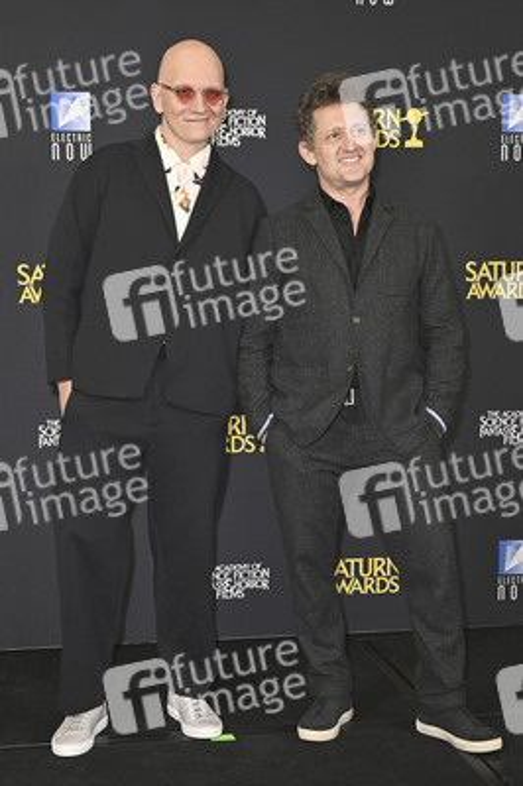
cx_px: 262
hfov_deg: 30.5
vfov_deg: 44.5
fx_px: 960
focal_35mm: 44
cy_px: 393
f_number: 5
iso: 2000
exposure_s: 1/320
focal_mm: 44
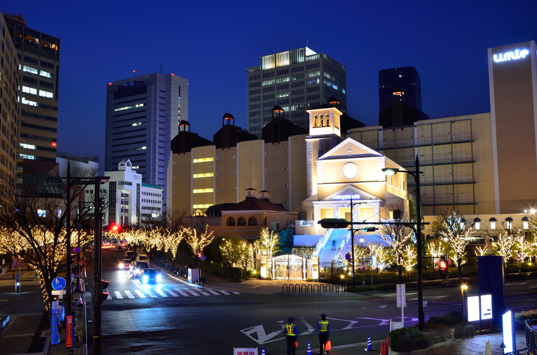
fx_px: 536
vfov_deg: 36.7
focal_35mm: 36
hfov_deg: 53.2
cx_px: 268
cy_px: 178
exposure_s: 4
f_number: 8
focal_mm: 24
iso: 100
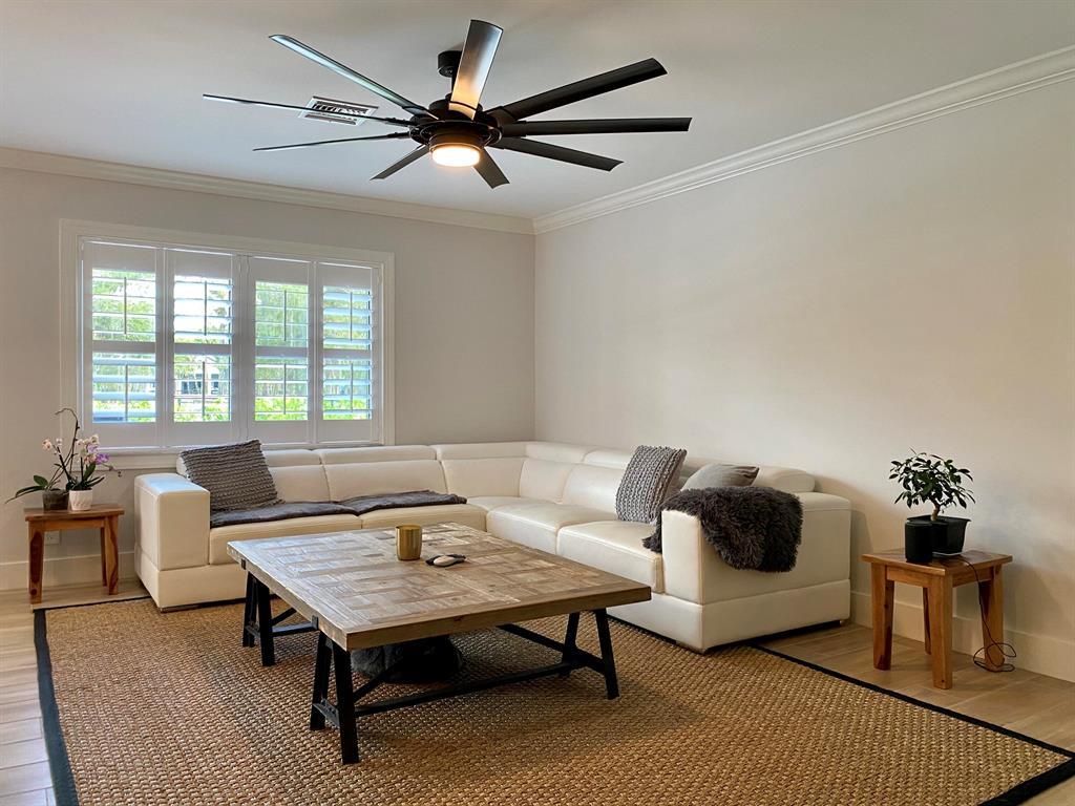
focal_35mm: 26
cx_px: 538
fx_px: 807
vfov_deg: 53.1
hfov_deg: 67.3
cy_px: 403
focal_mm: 4.25
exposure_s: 1/60
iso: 125
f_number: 1.8
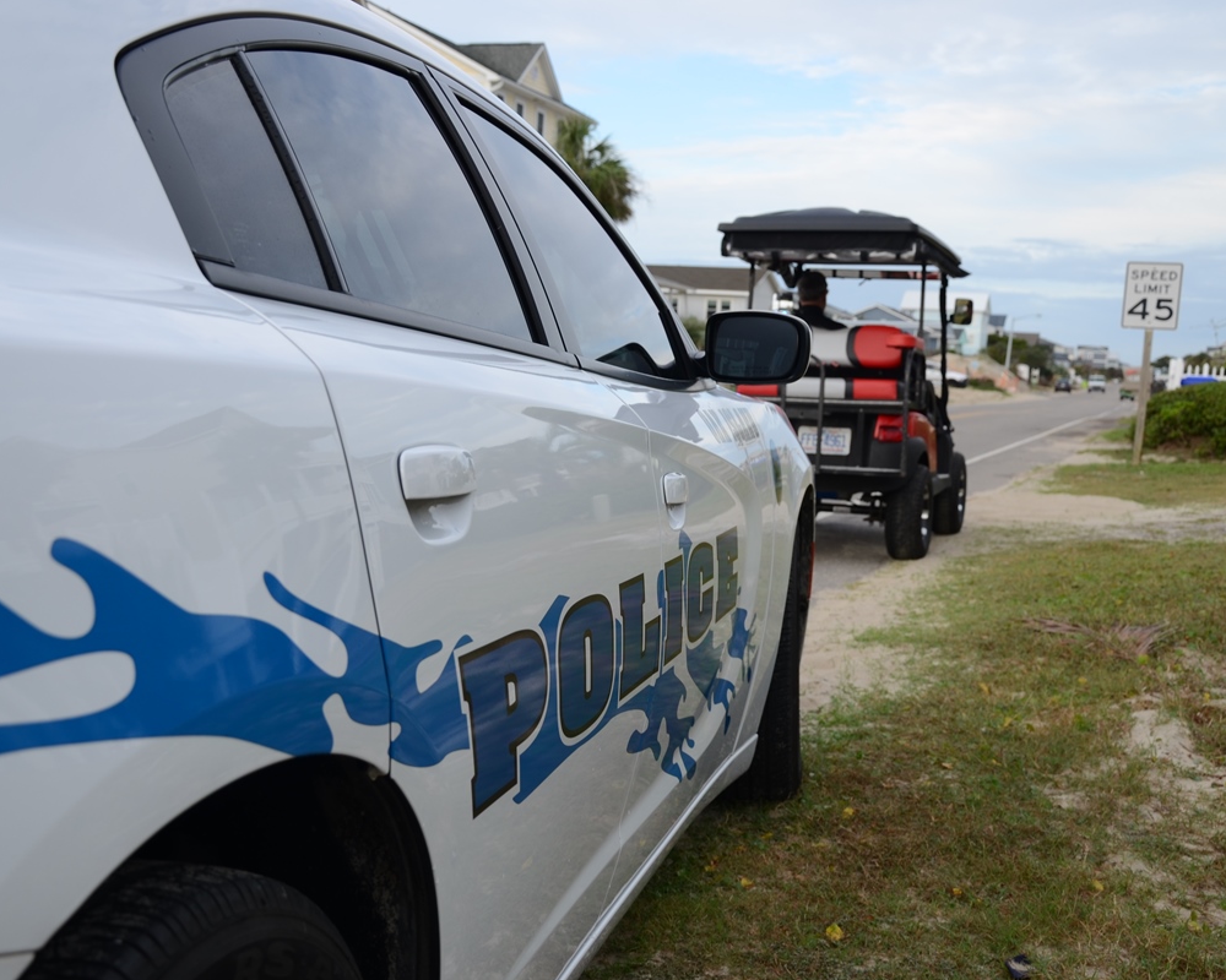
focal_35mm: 45
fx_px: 1633
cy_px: 492
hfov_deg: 41.1
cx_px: 571
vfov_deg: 33.4
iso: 100
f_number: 5
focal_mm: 26
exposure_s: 1/160
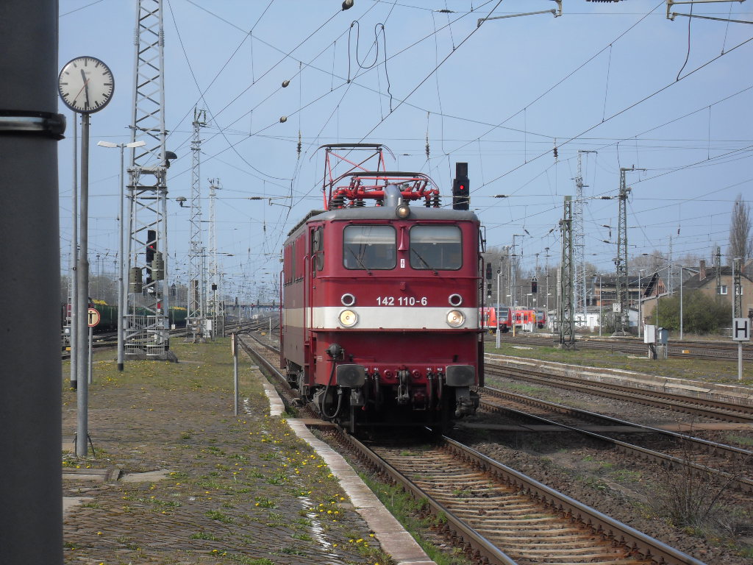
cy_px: 282
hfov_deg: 19.3
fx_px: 2219
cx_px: 376
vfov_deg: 14.5
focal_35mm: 102
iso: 80
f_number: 5.2
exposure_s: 1/350
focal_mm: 18.1
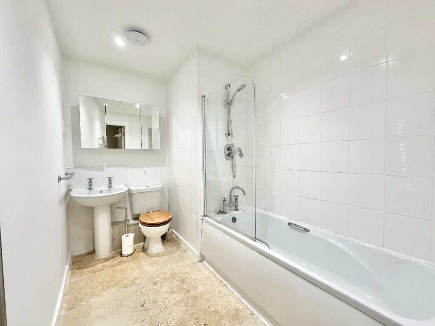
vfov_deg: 85.7
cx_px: 218
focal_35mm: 14
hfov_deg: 102.1
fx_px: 176
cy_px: 163
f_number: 2.2
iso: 125
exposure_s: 1/100
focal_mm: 2.22
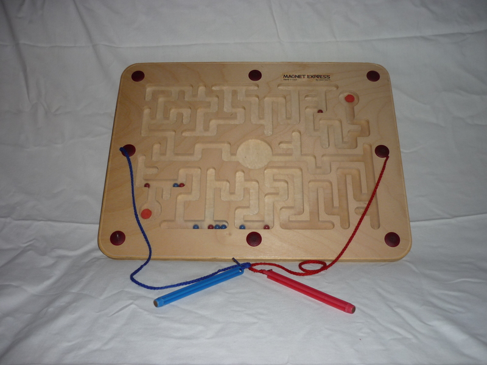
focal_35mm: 33
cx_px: 244
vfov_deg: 42.9
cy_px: 182
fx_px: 464
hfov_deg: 55.4
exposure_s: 1/30
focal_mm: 5.5
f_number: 2.8
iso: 100
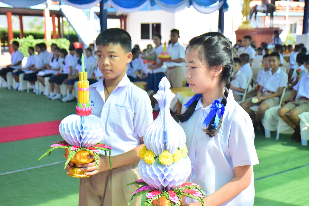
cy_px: 103
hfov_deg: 33.4
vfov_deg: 22.6
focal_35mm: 60
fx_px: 515
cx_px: 154
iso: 3200
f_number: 4.5
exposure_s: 1/4000
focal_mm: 40
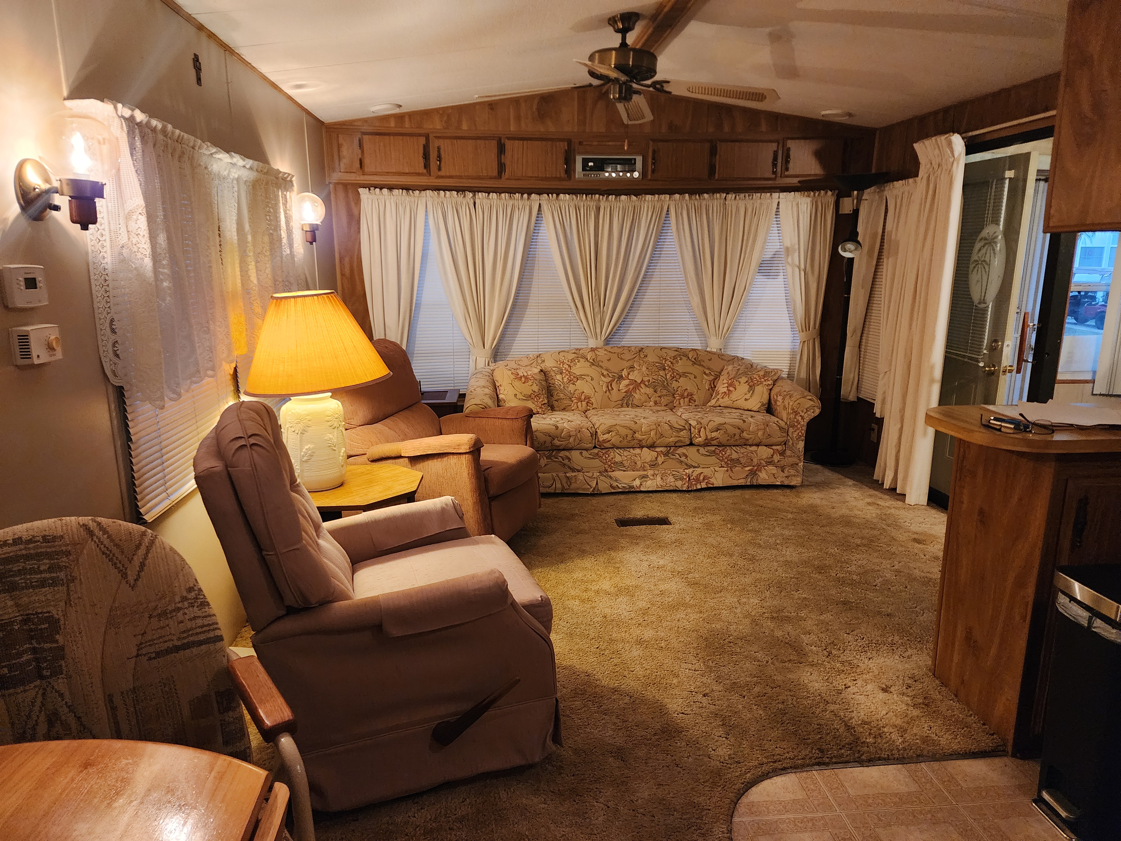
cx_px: 560
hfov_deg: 73.9
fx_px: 745
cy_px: 420
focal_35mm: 23
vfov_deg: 58.9
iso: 800
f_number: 1.8
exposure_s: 1/120
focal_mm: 6.4
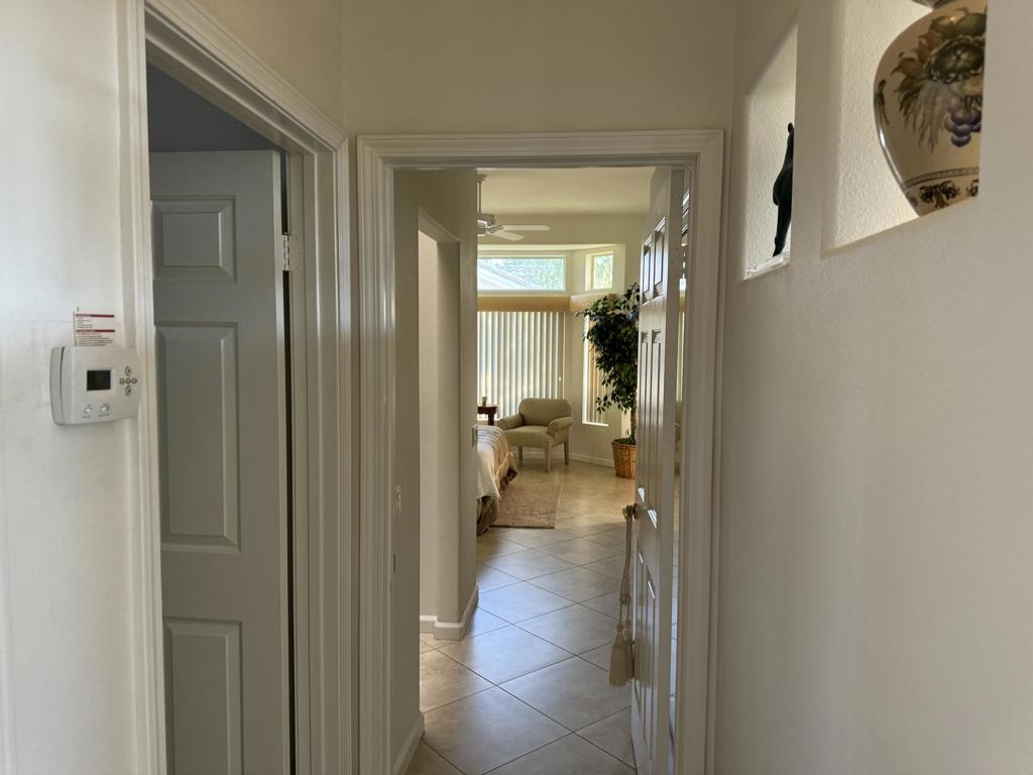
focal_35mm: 24
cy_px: 388
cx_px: 516
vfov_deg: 56.8
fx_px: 716
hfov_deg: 71.6
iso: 320
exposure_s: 1/60
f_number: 1.78
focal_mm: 6.76
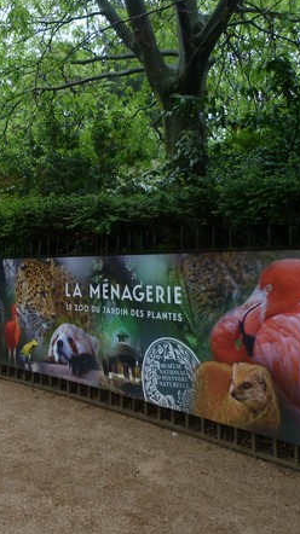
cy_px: 266
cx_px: 10
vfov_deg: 54.0
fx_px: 524
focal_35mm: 37
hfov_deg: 30.0
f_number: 2.8
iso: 100
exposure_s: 1/60
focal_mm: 4.5
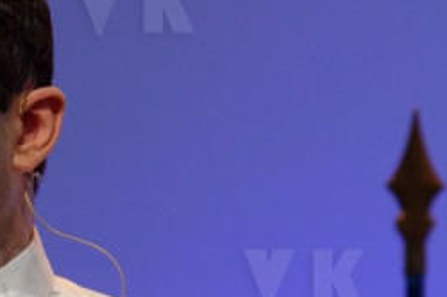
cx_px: -195
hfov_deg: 2.8
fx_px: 9209
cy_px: 333
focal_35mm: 743
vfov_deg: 1.8
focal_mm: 155
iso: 1000
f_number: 5
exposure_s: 1/320
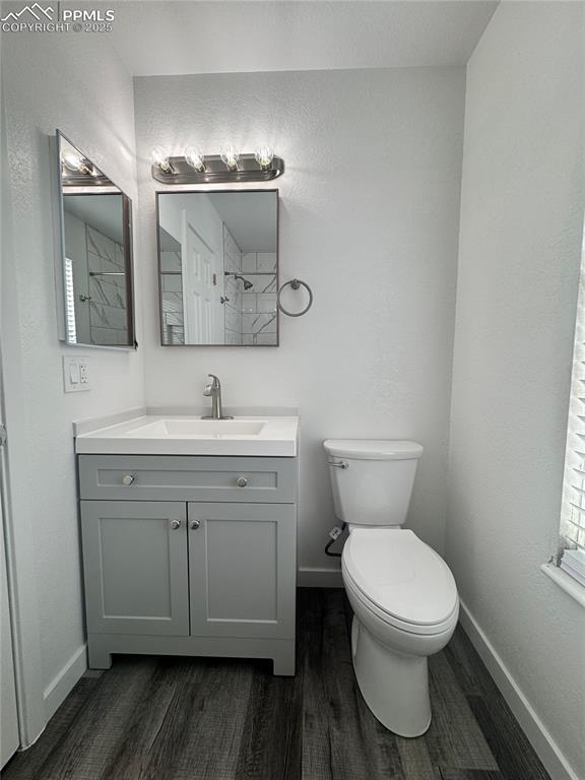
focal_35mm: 14
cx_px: 292
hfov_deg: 85.7
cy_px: 390
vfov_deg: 102.1
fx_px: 315
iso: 50
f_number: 2.2
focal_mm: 2.22
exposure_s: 1/120
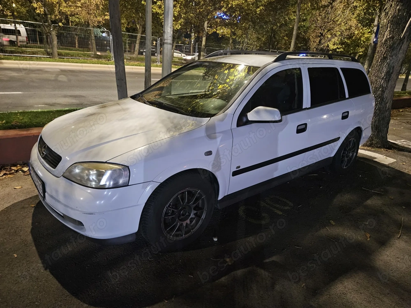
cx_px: 206
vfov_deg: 58.9
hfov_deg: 73.9
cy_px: 154
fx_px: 273
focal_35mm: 23
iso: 1000
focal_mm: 5.4
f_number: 1.8
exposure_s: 1/25
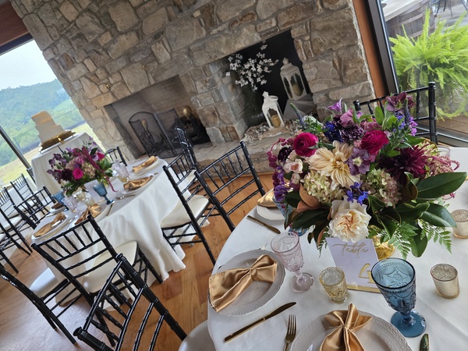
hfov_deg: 73.9
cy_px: 176
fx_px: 311
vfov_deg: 58.9
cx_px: 234
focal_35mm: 23
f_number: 1.7
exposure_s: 1/120
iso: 125
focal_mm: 6.3
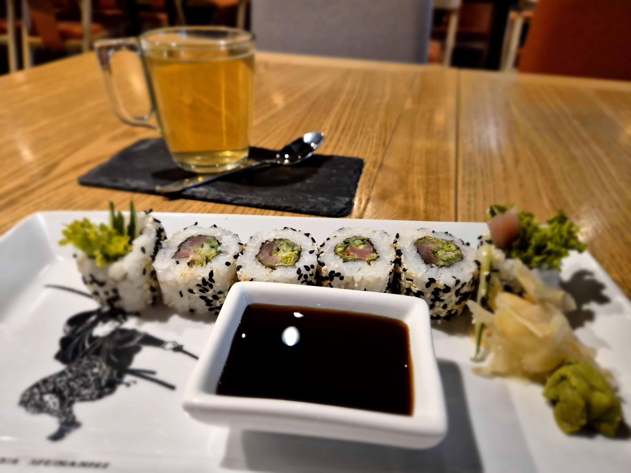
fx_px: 419
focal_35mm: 23
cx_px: 316
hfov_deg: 73.9
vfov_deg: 58.9
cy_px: 236
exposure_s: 1/50
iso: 320
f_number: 1.8
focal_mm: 5.4
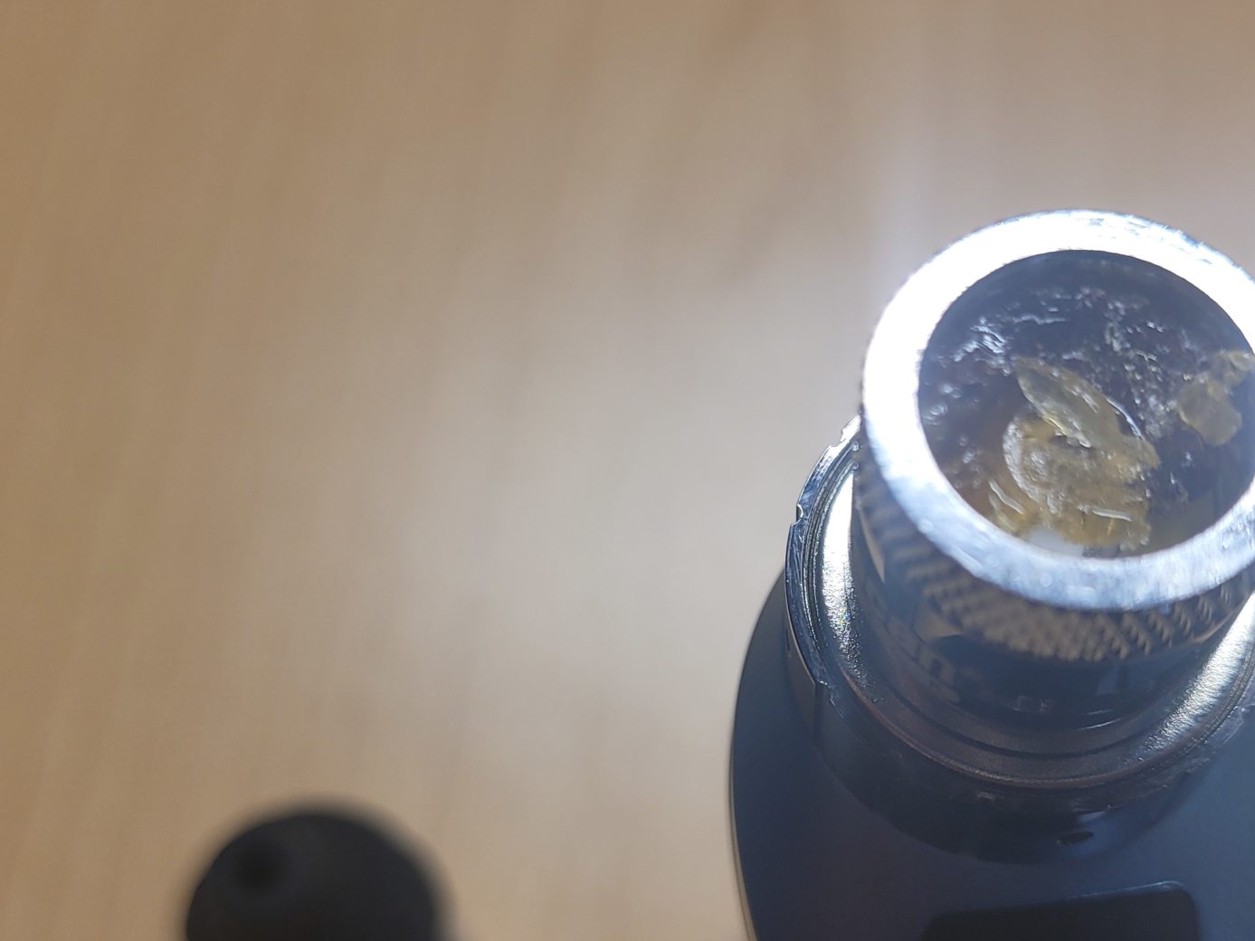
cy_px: 623
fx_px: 1740
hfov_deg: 39.4
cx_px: 789
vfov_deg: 30.1
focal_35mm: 48
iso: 80
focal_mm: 5.4
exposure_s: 1/120
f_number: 1.8
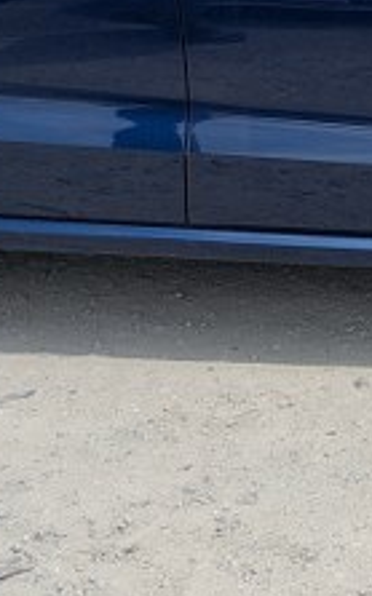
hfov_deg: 13.4
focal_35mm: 95
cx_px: 430
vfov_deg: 20.7
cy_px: -83
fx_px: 1544
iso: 56
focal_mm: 5.43
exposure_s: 1/1821
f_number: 1.89
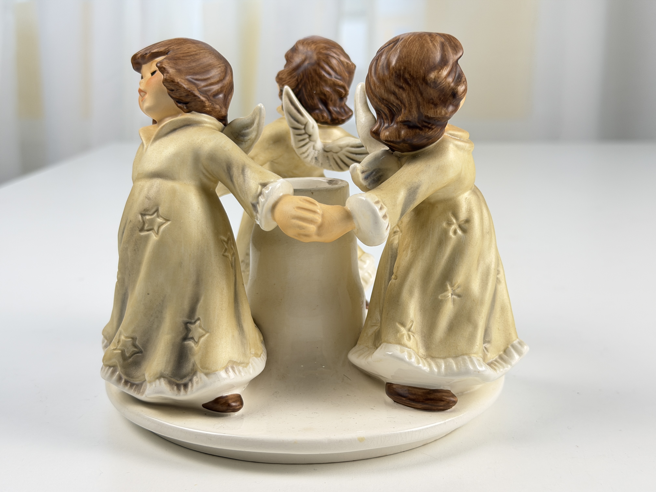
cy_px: 246
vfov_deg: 30.3
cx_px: 328
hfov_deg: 39.7
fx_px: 910
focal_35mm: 48
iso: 64
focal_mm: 6.76
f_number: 1.78
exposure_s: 1/100
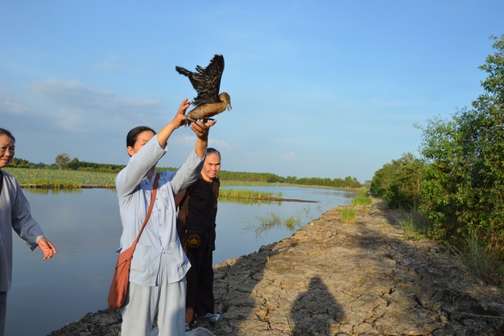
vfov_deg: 46.4
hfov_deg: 65.5
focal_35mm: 28
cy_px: 166
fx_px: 392
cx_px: 257
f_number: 10
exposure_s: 1/400
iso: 250
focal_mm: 18
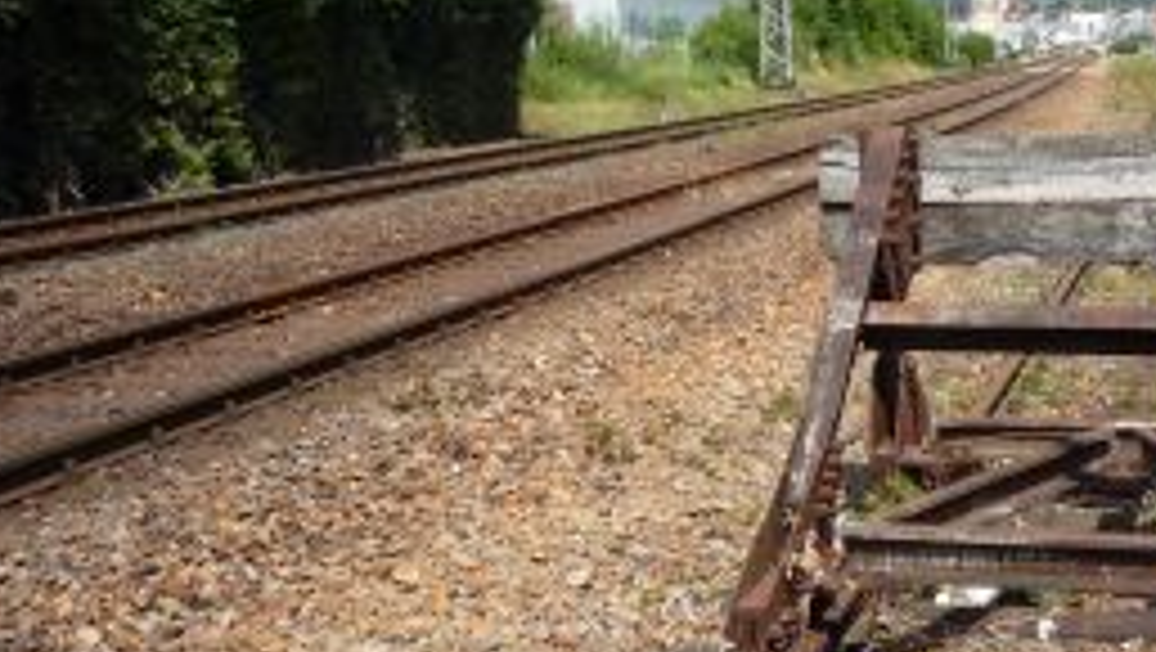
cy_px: 220
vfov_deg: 18.5
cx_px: 864
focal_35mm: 65
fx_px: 1994
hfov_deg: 31.8
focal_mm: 5.2
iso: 100
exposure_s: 1/400
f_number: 5
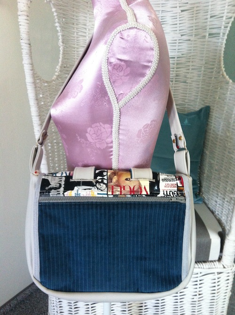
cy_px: 158
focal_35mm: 35
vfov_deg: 52.7
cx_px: 118
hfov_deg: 40.6
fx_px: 318
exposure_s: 1/17
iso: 200
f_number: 2.8
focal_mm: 3.85
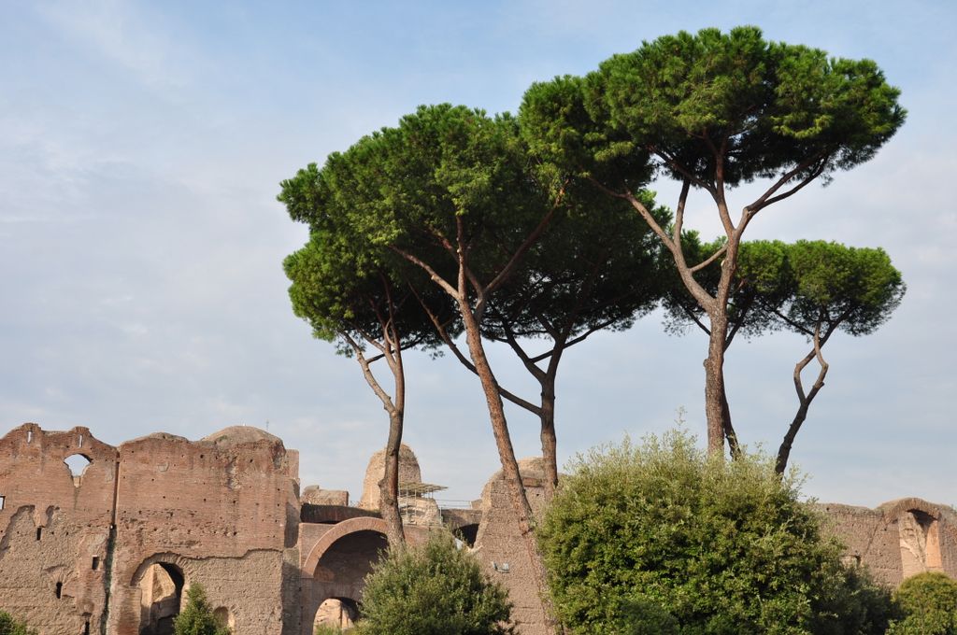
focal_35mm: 57
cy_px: 318
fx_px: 1513
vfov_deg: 23.7
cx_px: 478
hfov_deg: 35.1
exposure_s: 1/200
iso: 200
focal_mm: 38
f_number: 10
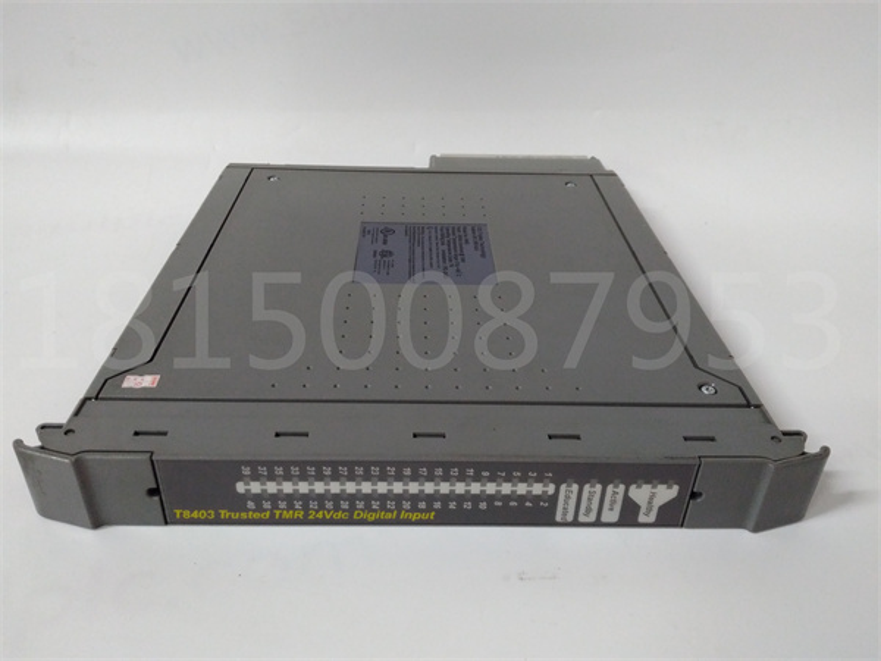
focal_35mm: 27
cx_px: 440
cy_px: 330
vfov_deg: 51.4
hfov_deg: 65.3
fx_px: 687
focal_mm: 3.79
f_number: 2
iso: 487
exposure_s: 1/33
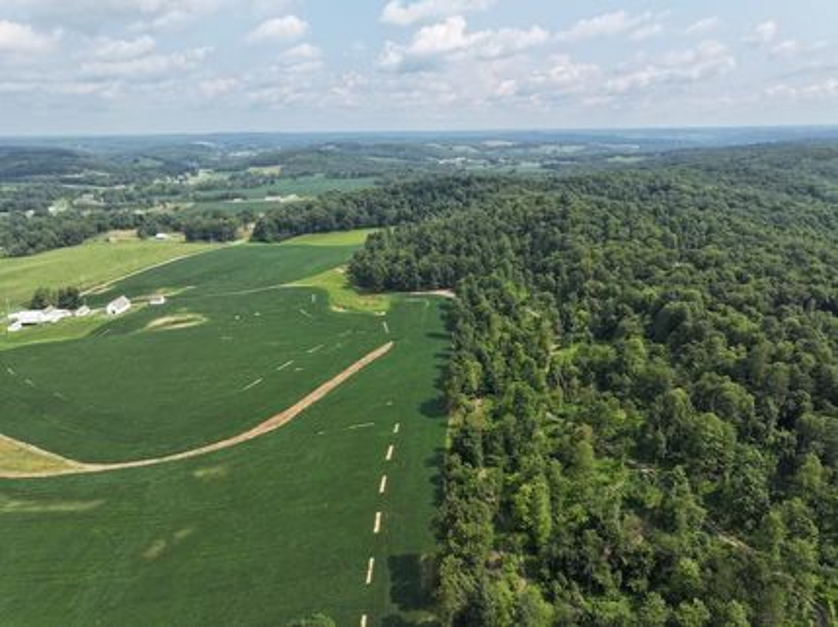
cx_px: 419
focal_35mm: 24
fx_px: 581
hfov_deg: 71.6
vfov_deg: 56.8
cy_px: 314
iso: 100
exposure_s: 1/1250
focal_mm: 12.29
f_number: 2.8
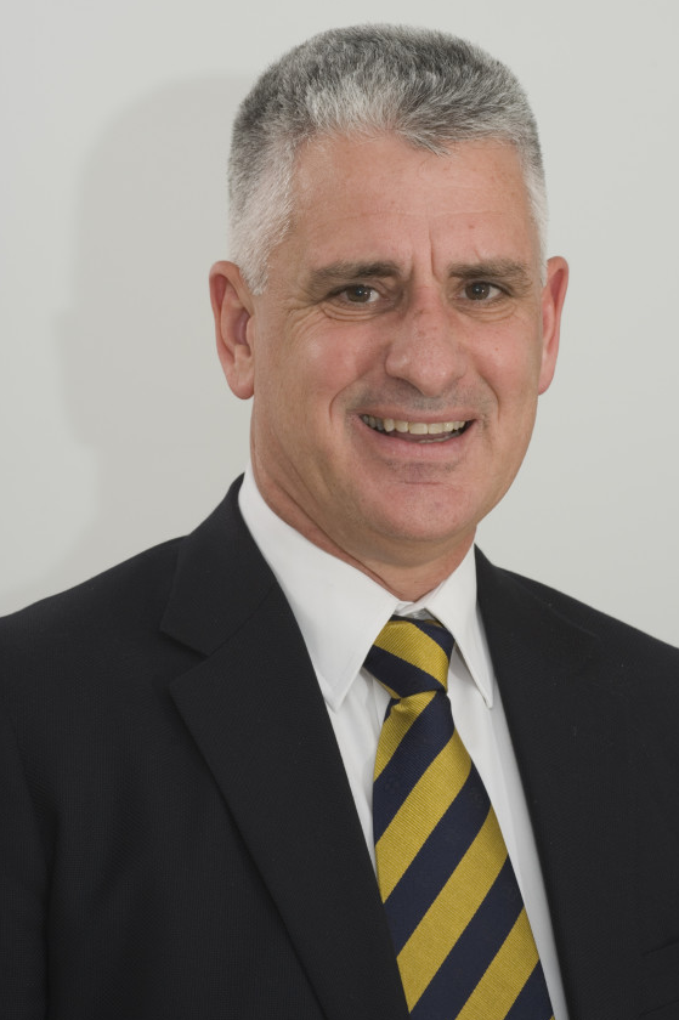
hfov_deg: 10.7
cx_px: 391
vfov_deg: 16.0
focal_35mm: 128
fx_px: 3626
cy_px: 443
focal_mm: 105
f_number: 11
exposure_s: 1/250
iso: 200
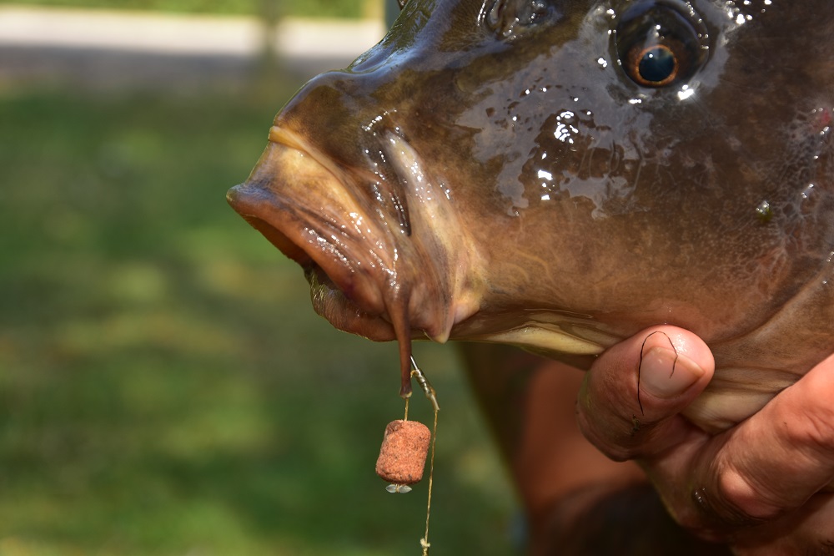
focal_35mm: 87
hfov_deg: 23.4
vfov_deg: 15.7
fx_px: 2015
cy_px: 278
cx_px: 417
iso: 100
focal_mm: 58
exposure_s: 1/125
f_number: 5
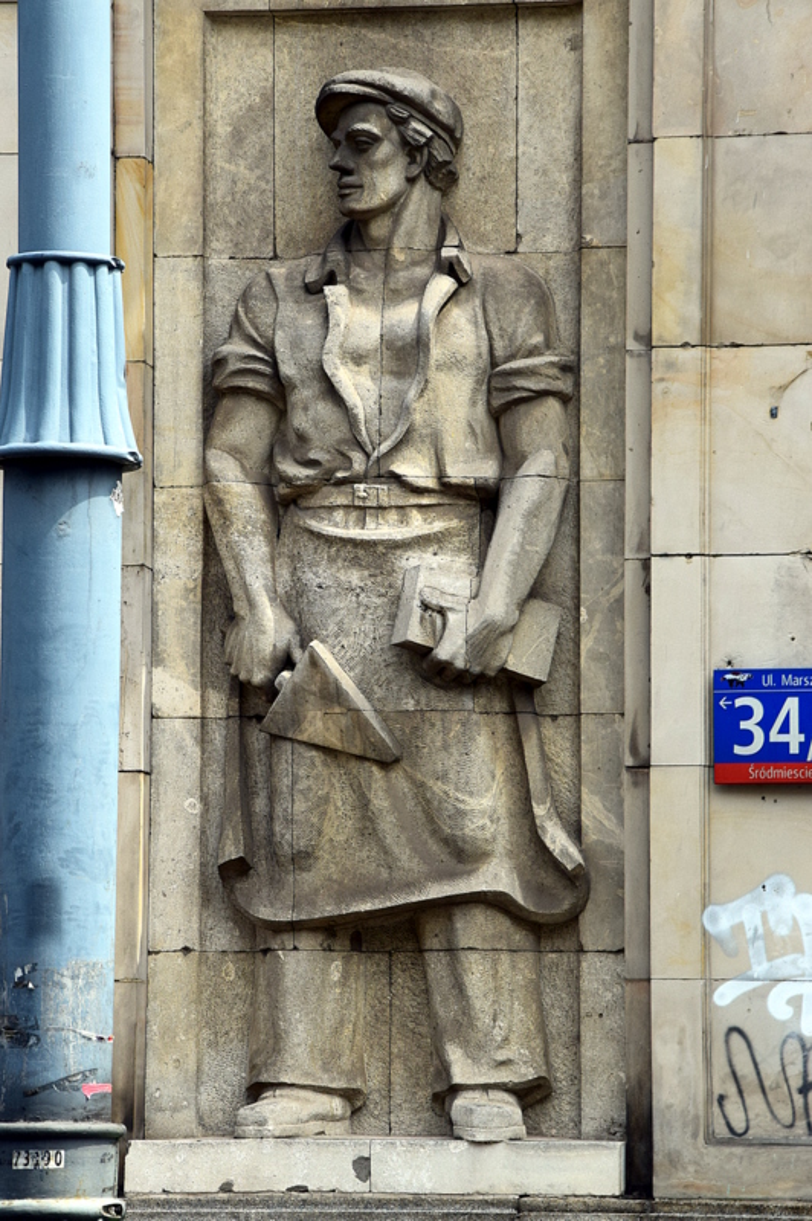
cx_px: 406
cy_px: 610
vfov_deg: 13.1
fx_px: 5338
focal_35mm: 158
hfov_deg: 8.7
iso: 400
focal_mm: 105
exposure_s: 1/320
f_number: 10
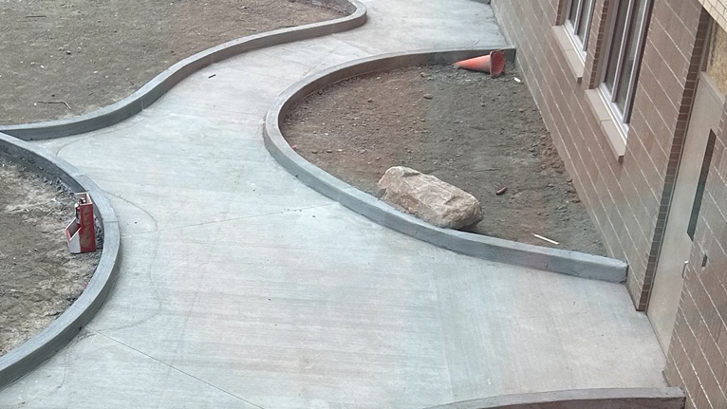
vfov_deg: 16.2
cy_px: 313
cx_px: 77
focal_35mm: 74
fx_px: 1427
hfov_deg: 27.6
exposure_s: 1/121
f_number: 1.5
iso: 64
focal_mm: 5.7
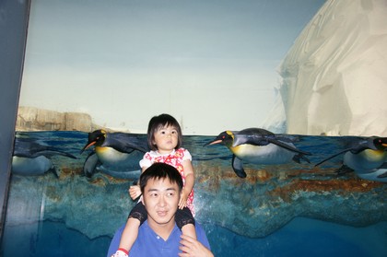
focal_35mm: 30
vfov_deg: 43.5
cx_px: 194
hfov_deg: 62.0
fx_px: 322
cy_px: 128
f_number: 5.6
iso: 800
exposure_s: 1/80
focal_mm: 20
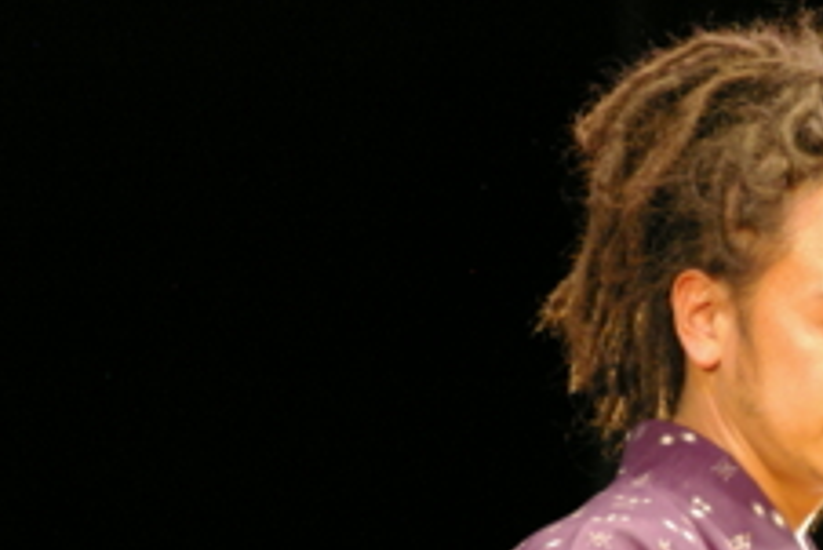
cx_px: 827
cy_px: 552
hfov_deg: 4.6
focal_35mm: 447
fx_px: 10227
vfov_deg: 3.1
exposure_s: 1/60
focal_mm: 135
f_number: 4.5
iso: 1600
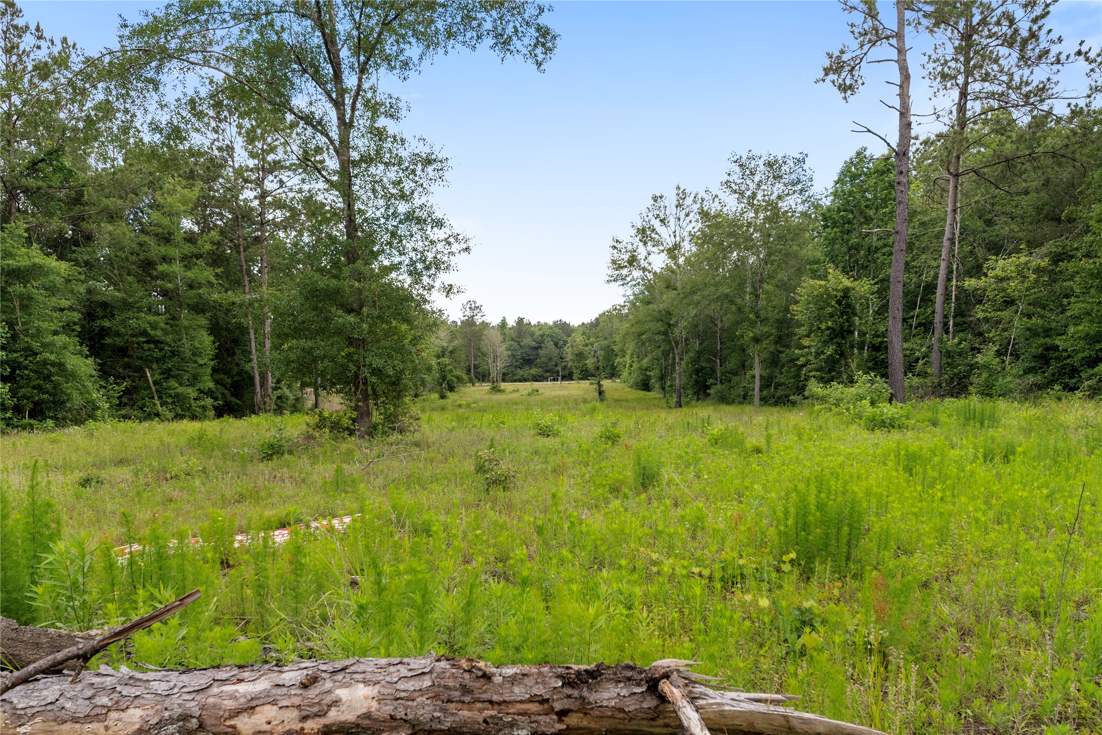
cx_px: 551
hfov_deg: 73.7
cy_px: 368
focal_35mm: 24
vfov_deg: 53.1
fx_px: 735
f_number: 9
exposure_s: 1/320
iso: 800
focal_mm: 24
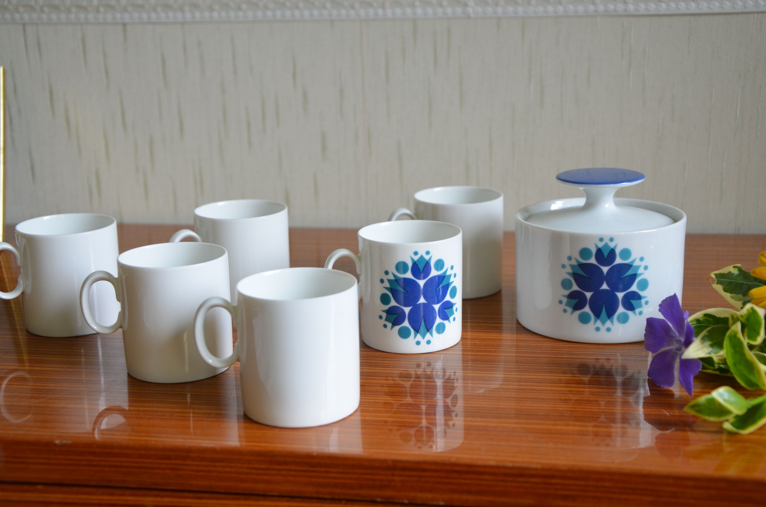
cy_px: 254
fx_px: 1210
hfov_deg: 35.1
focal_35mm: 57
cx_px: 383
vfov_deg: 23.7
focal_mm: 38
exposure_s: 1/60
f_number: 5.6
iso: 400
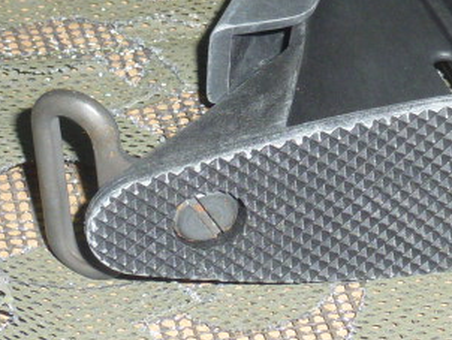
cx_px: 392
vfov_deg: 9.2
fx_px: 2104
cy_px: 31
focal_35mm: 161
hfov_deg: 12.2
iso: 100
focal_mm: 6.9
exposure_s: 1/30
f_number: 3.7
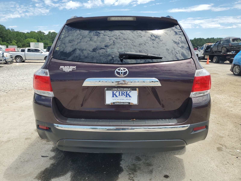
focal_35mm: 26
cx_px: 120
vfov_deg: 53.1
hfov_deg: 67.3
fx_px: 181
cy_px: 90
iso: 50
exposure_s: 1/2500
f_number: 1.5
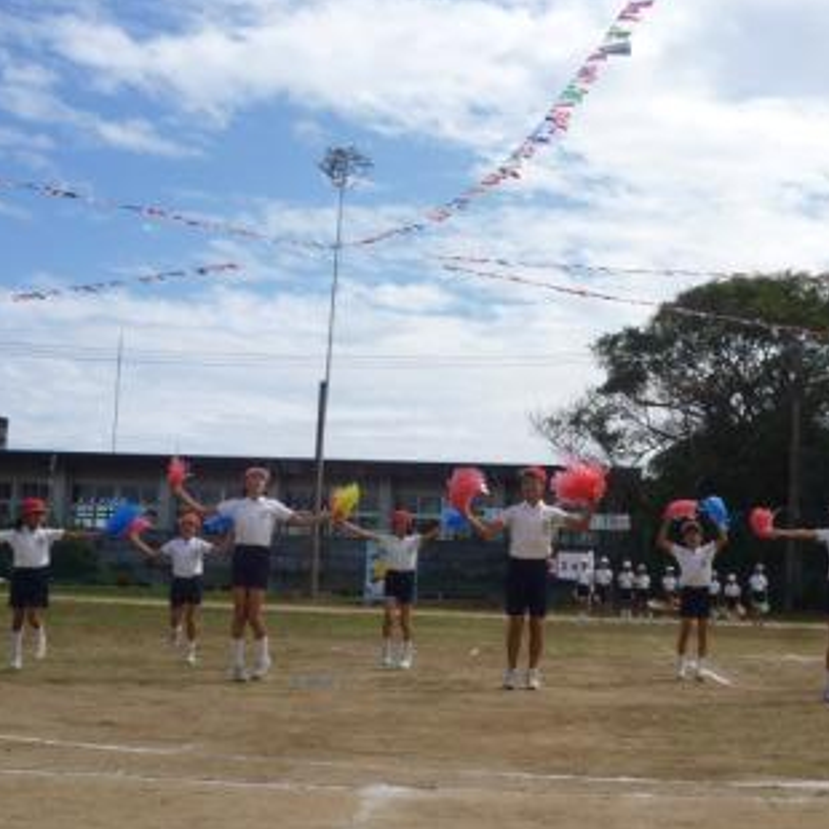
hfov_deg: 36.5
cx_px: 546
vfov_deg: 36.8
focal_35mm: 46
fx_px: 1246
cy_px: 390
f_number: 5.6
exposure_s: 1/400
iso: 80
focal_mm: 6.3
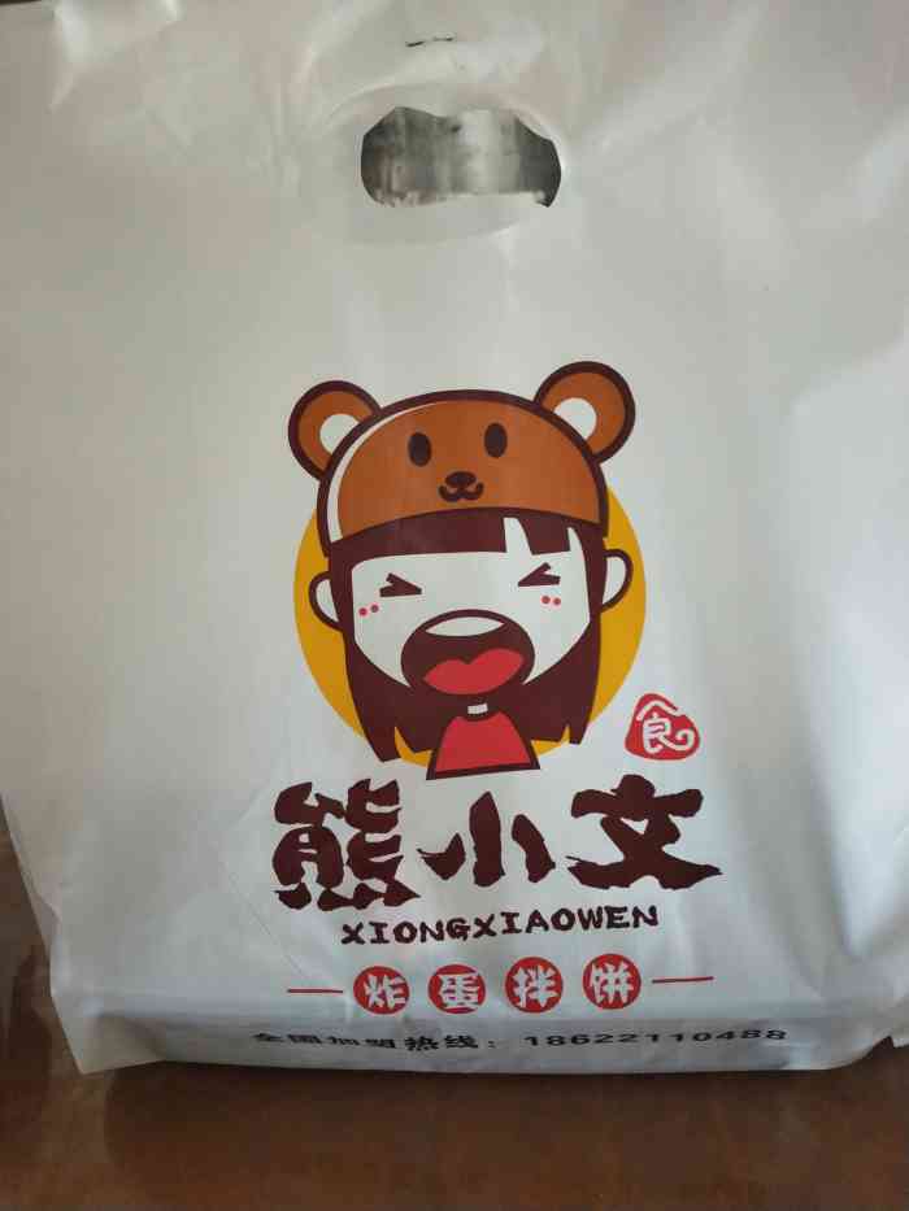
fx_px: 805
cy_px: 606
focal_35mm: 23
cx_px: 454
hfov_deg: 58.9
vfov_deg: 73.9
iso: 496
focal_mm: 3.99
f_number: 1.7
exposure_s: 1/20
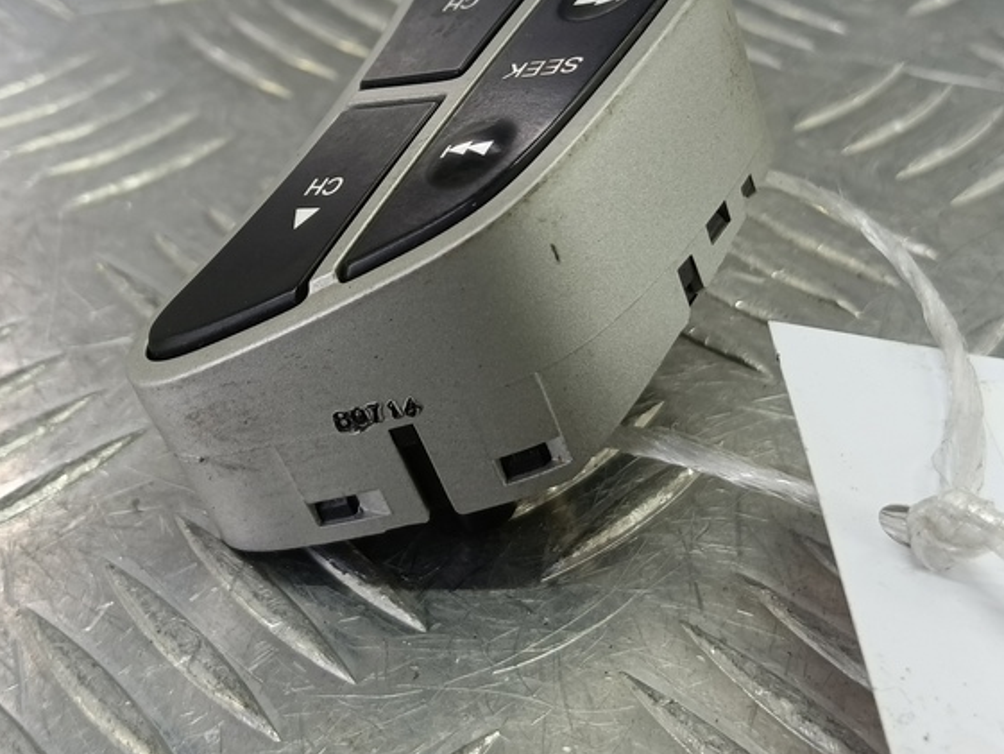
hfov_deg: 44.8
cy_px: 258
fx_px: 1218
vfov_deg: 34.1
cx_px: 465
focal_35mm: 42
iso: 136
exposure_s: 1/50
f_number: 1.6
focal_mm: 4.11
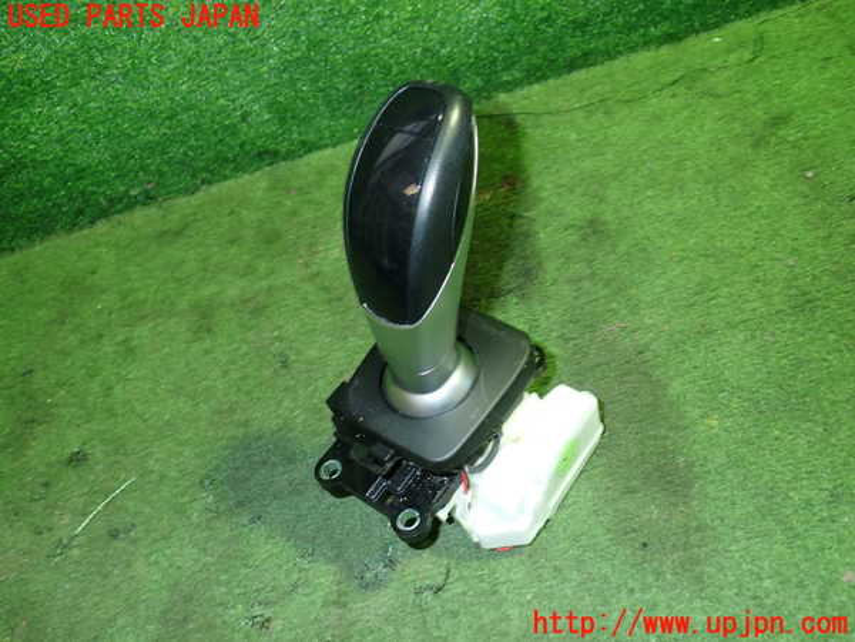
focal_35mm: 30
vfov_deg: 46.8
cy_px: 321
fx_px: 741
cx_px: 428
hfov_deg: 60.0
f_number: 2.3
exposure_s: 1/30
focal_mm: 5.4
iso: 200
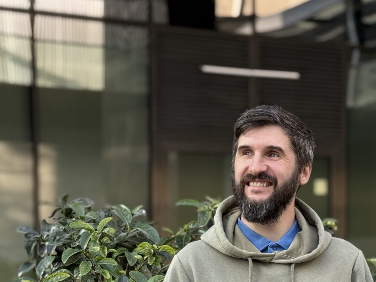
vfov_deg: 14.7
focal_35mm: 99
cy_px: 269
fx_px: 1075
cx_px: 240
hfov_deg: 19.8
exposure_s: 1/248
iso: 64
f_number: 1.78
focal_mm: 6.76
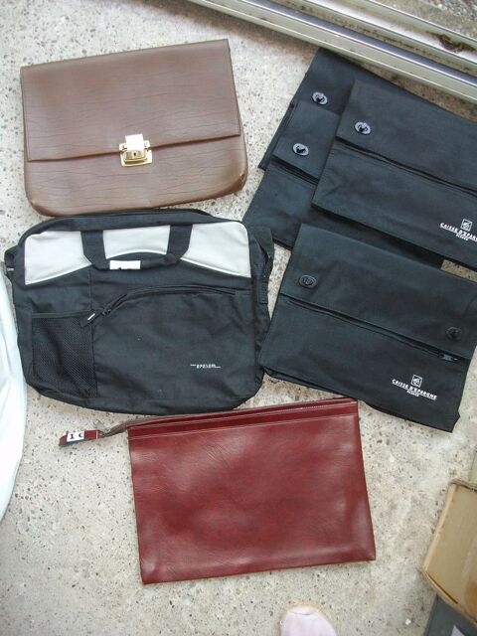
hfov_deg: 44.2
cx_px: 238
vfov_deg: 56.8
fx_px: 588
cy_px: 318
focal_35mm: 32
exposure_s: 1/40
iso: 125
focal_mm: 5.7
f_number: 2.9
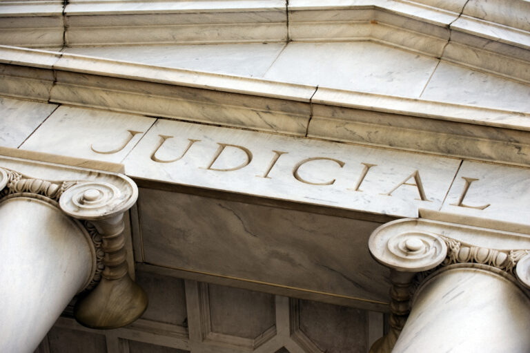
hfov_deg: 20.0
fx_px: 1501
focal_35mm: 102
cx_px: 265
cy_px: 176
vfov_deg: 13.4
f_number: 5.6
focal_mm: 102
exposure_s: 1/500
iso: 200
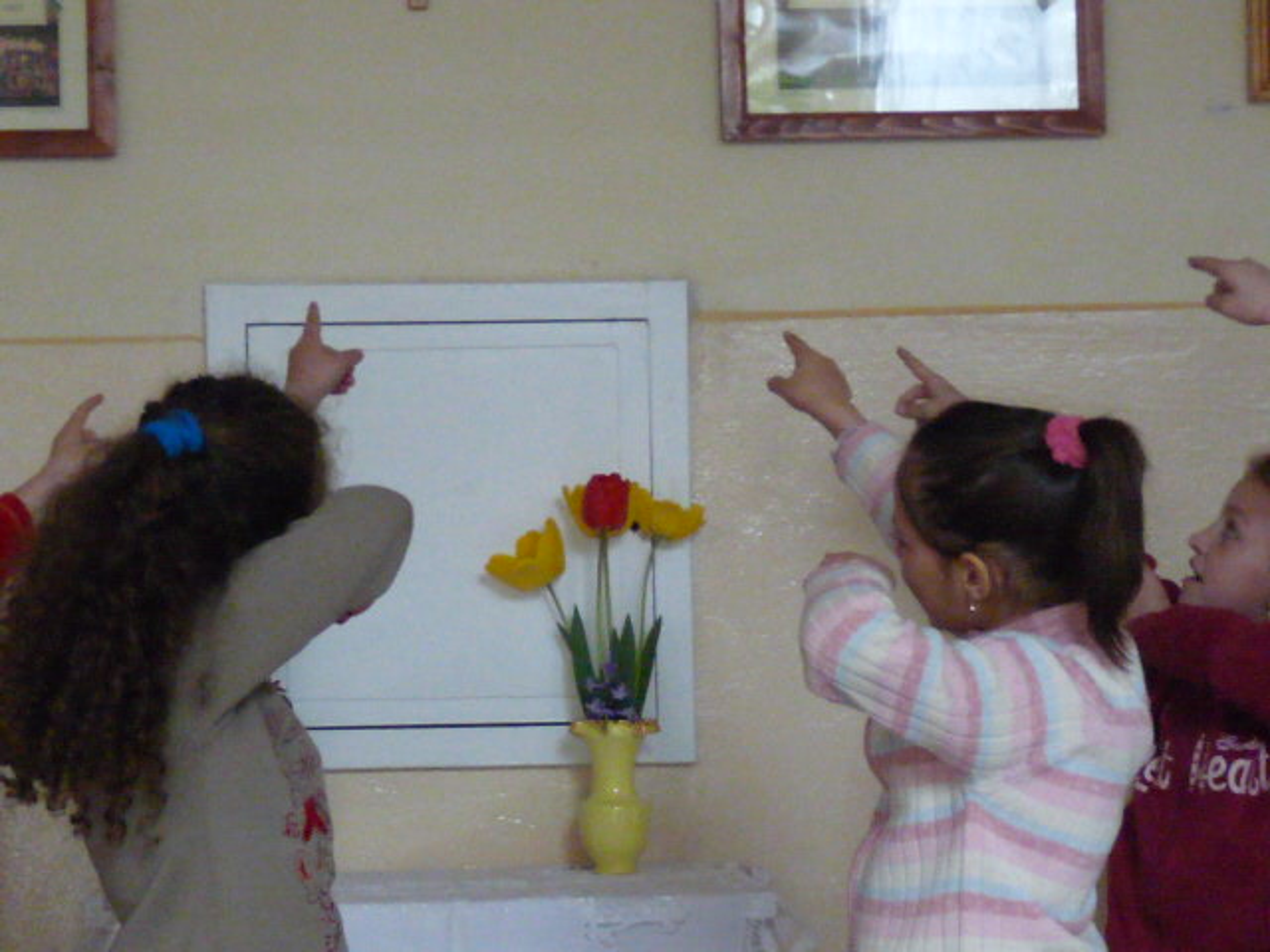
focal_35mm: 119
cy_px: 476
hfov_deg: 16.6
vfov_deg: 12.5
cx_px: 635
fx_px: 4366
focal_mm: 11.9
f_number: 3.4
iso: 800
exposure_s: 1/40
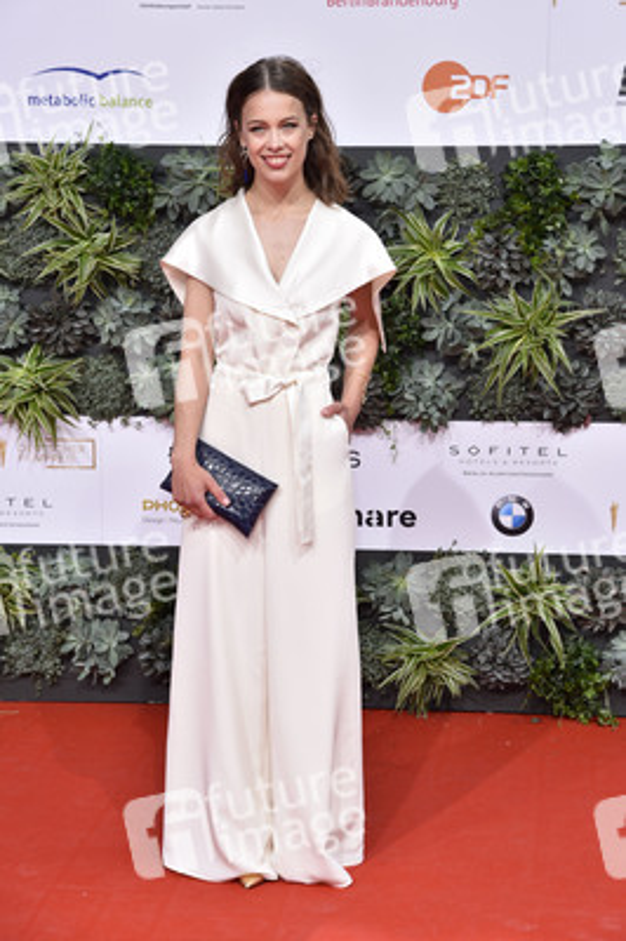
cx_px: 313
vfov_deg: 27.0
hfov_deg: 18.2
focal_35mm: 75
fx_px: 1959
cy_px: 470
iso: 400
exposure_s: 1/160
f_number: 6.3
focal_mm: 75
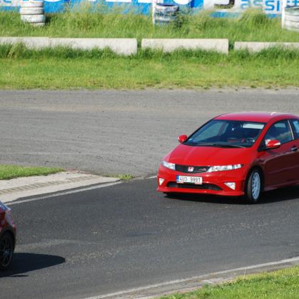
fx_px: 5629
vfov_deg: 3.0
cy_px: 149
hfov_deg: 3.0
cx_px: 205
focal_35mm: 576
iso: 400
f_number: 5.6
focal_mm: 300
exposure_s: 1/1250
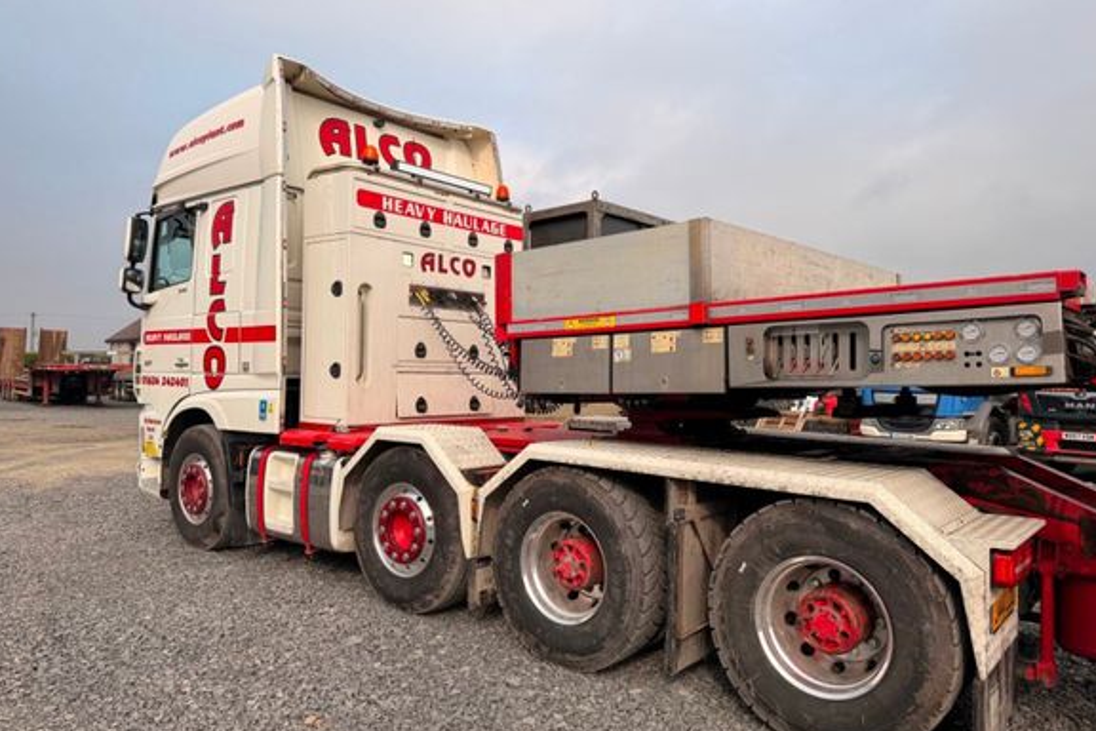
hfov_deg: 69.4
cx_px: 556
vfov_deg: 49.6
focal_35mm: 26
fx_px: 791
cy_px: 360
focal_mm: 6.76
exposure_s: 1/2299
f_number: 1.78
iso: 100
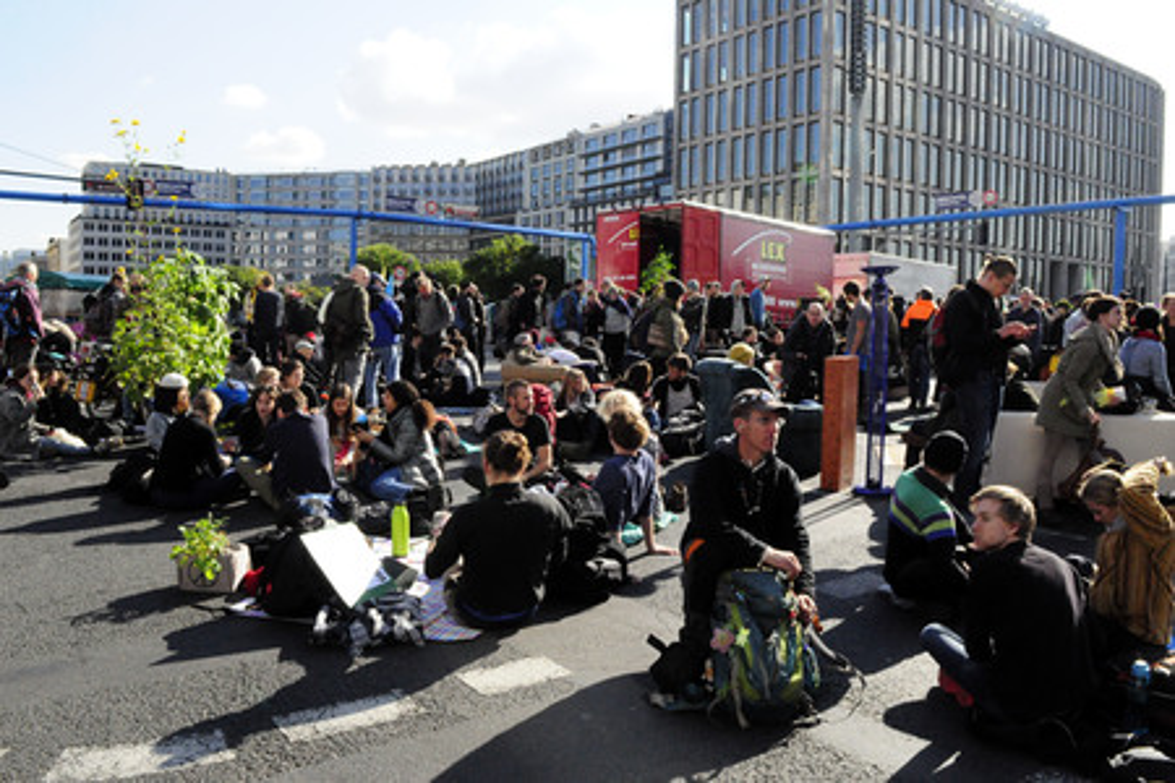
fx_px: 881
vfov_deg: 47.9
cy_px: 392
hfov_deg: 67.4
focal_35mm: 27
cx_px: 588
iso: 3200
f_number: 16
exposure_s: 1/1000
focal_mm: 18
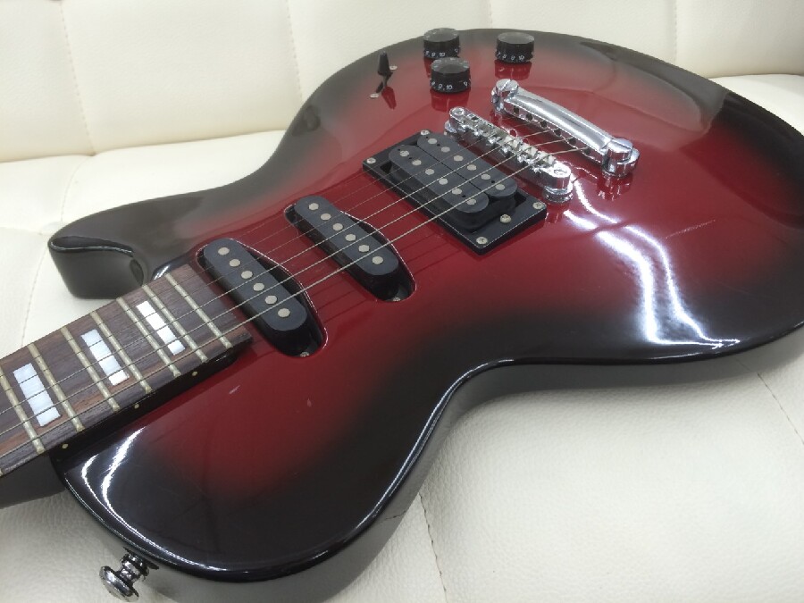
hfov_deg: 61.7
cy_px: 302
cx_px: 402
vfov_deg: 48.2
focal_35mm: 29
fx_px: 674
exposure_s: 1/30
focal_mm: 4.15
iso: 40
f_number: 2.2
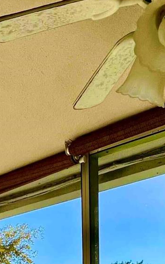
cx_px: 46
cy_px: 353
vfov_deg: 30.6
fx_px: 359
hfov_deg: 25.6
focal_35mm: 50
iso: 32
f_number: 1.8
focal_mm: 1.57
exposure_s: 1/803
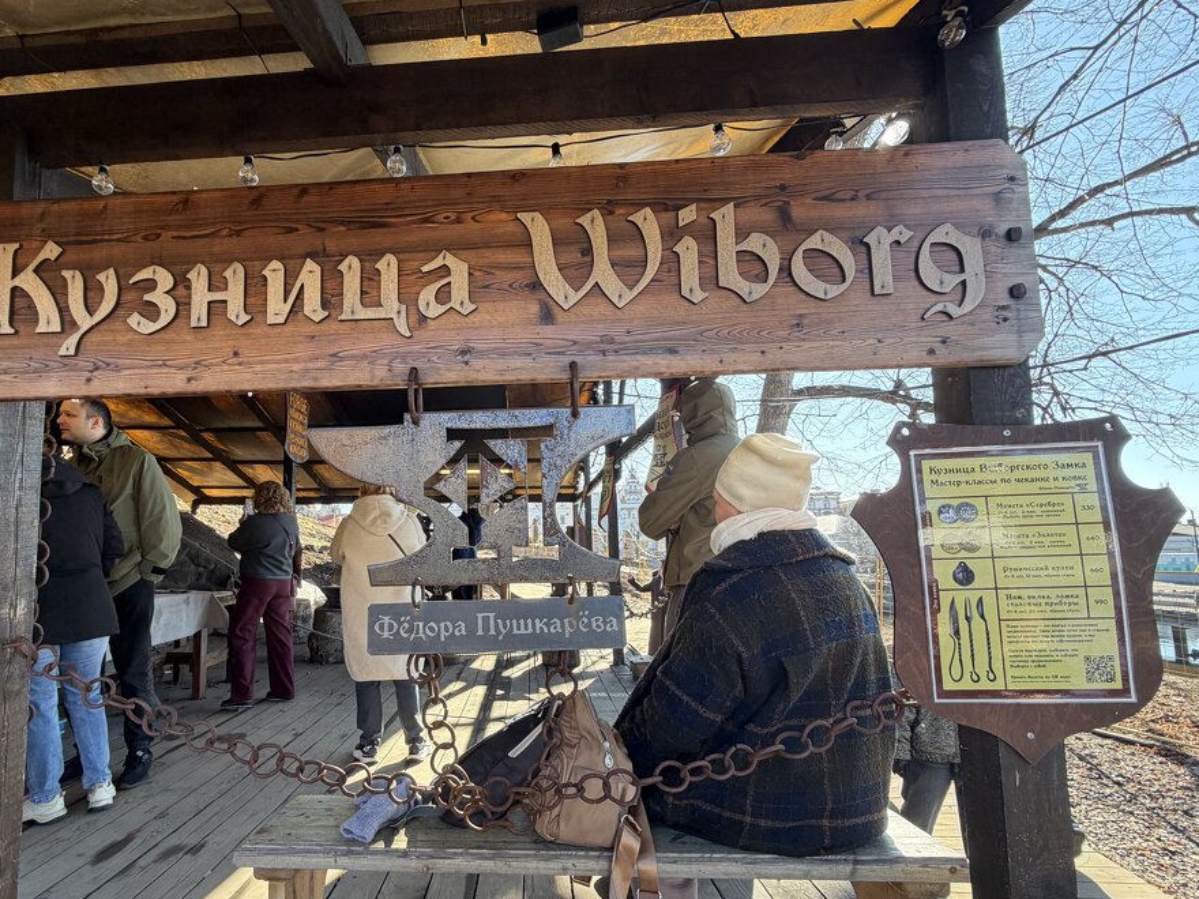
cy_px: 496
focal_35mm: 17
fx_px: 589
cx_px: 499
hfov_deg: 90.2
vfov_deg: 74.5
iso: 80
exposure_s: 1/121
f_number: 2.2
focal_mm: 2.22
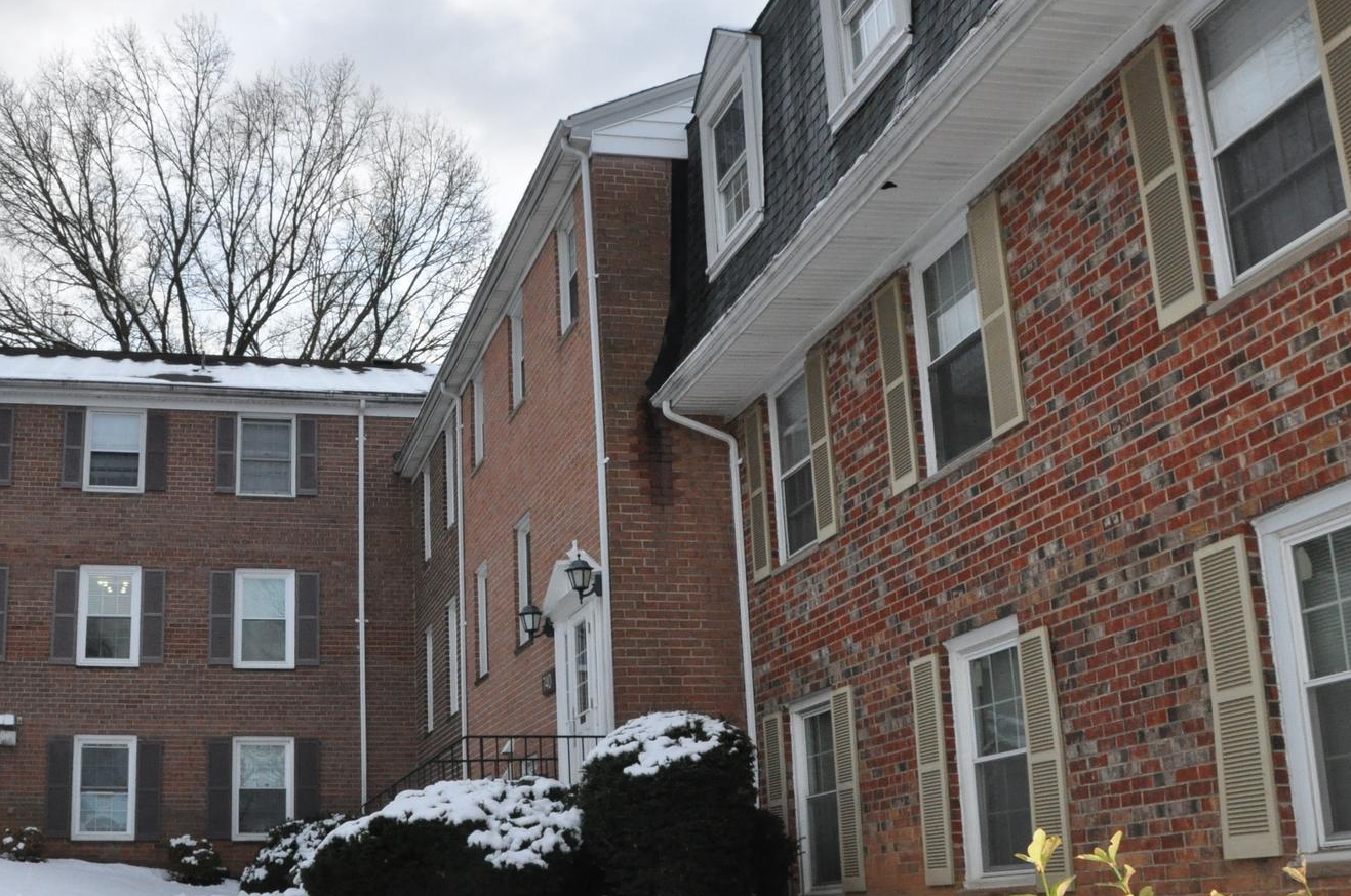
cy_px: 449
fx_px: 1574
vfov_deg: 31.8
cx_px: 475
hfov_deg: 45.9
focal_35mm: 42
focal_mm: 18
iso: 1600
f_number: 14
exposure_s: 1/200
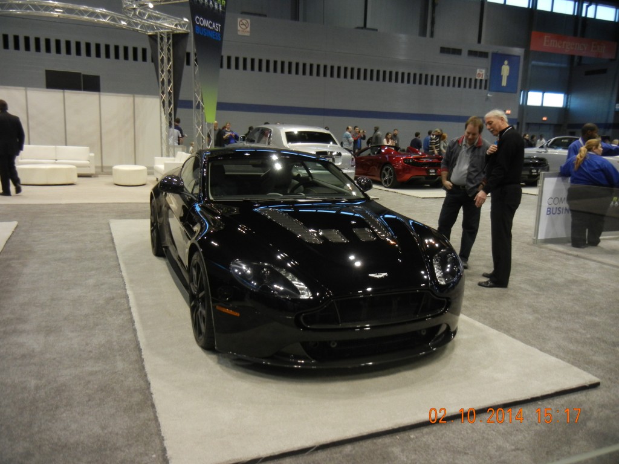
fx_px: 536
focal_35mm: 30
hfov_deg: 60.0
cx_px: 310
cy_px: 232
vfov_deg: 46.8
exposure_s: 1/65.1
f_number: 3.5
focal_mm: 5.4
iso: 355
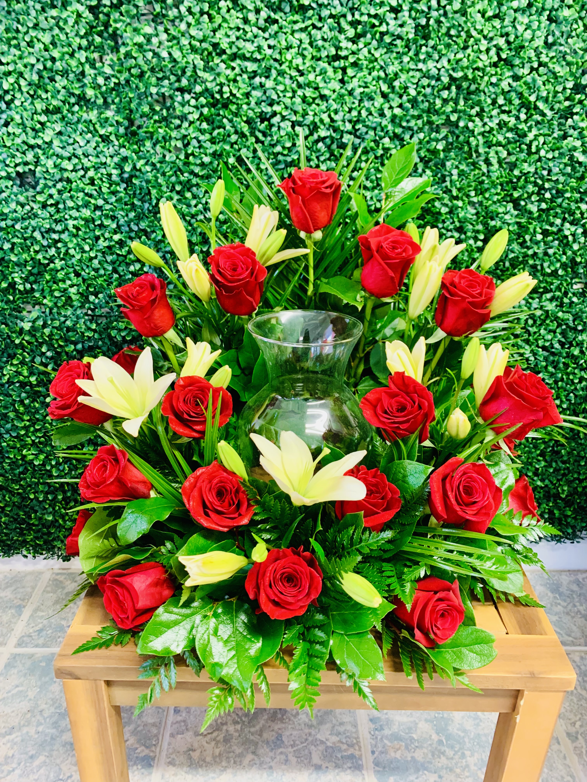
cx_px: 294
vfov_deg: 67.3
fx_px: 588
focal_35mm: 26
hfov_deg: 53.1
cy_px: 391
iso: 400
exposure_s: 1/40
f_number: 1.8
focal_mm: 4.25
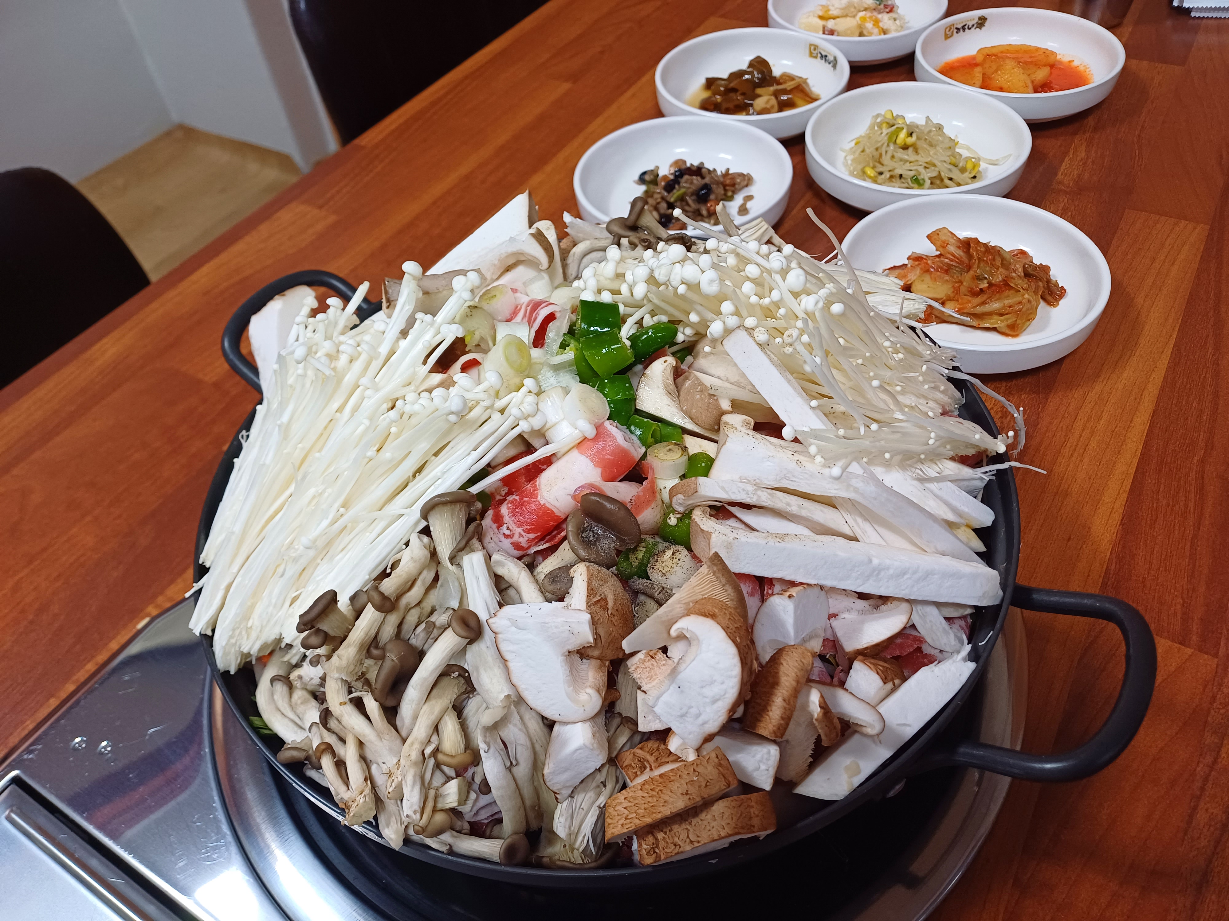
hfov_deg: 69.4
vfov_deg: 54.9
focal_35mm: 25
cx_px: 614
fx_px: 888
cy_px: 460
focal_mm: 4.65
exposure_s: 1/60
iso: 200
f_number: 1.8
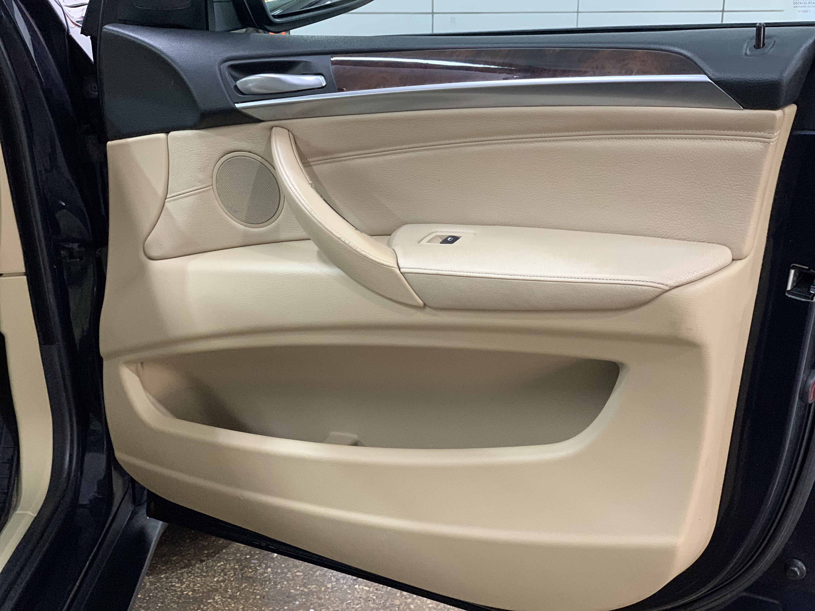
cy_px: 306
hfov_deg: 36.8
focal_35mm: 52
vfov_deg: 28.0
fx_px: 1224
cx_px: 408
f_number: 2.4
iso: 250
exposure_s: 1/50
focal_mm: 6
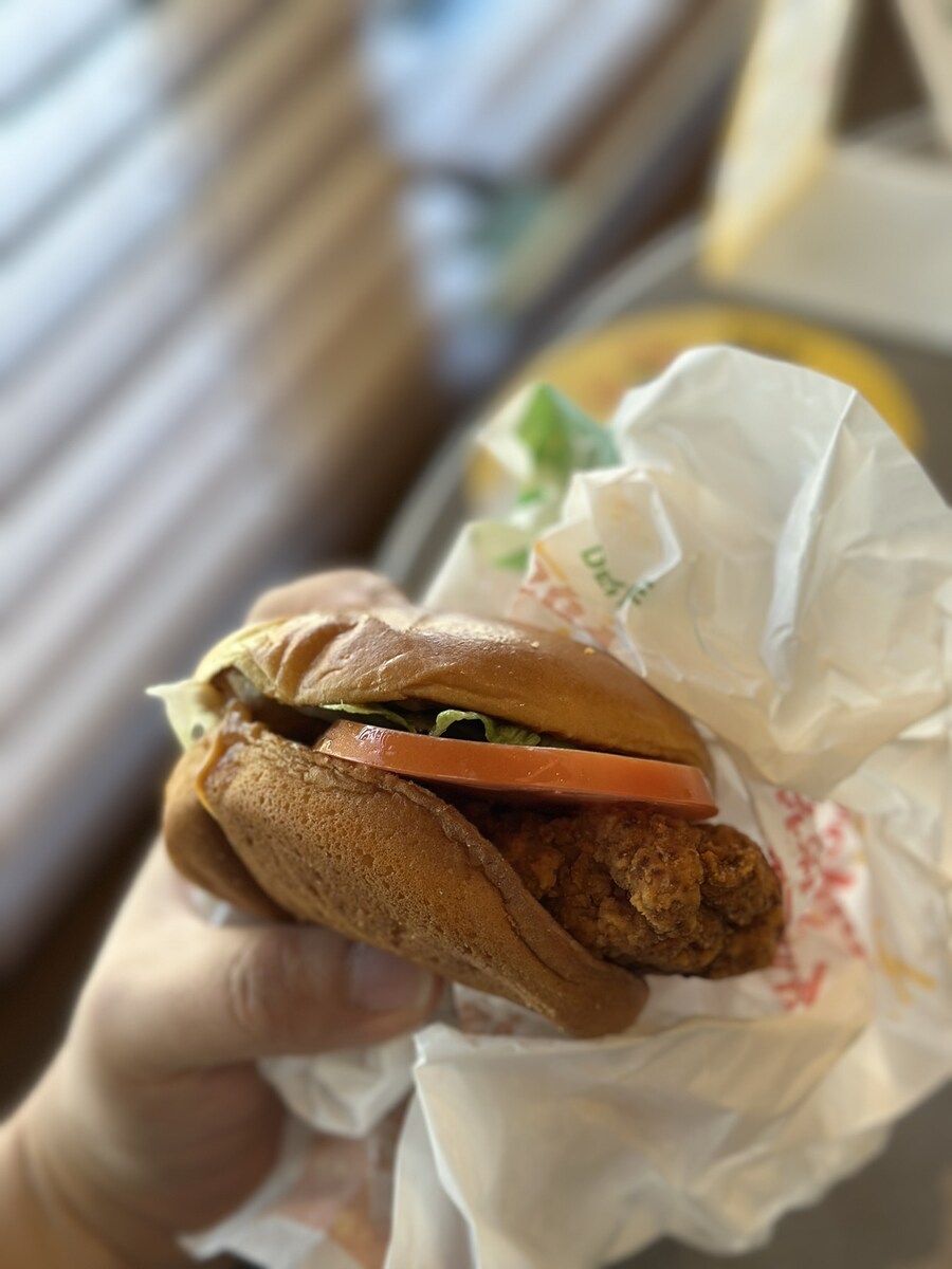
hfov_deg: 30.3
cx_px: 476
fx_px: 1760
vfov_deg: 39.7
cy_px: 634
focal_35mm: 48
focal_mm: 6.86
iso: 125
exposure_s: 1/142
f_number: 1.78
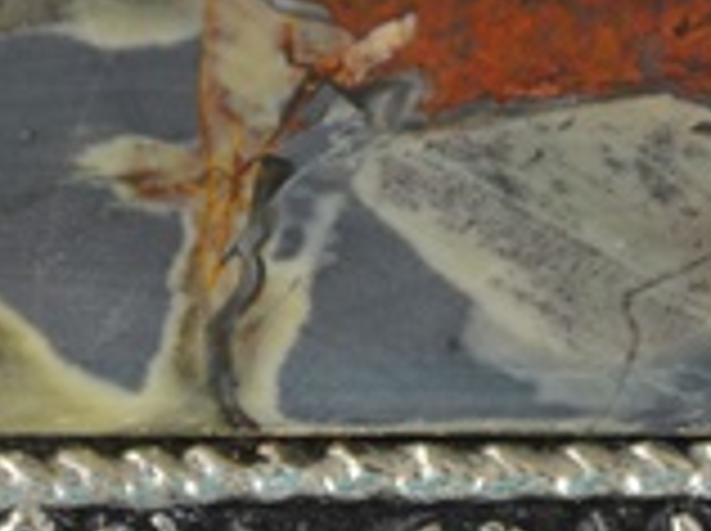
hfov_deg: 7.5
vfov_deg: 5.6
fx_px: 5394
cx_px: 405
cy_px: 94
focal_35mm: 263
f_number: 5.6
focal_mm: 48
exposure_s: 1/80
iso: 400
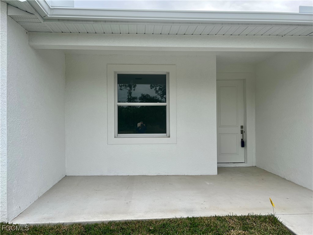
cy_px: 118
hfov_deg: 67.3
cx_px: 156
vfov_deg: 53.1
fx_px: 235
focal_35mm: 26
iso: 50
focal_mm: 5.7
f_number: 1.5
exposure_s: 1/1808
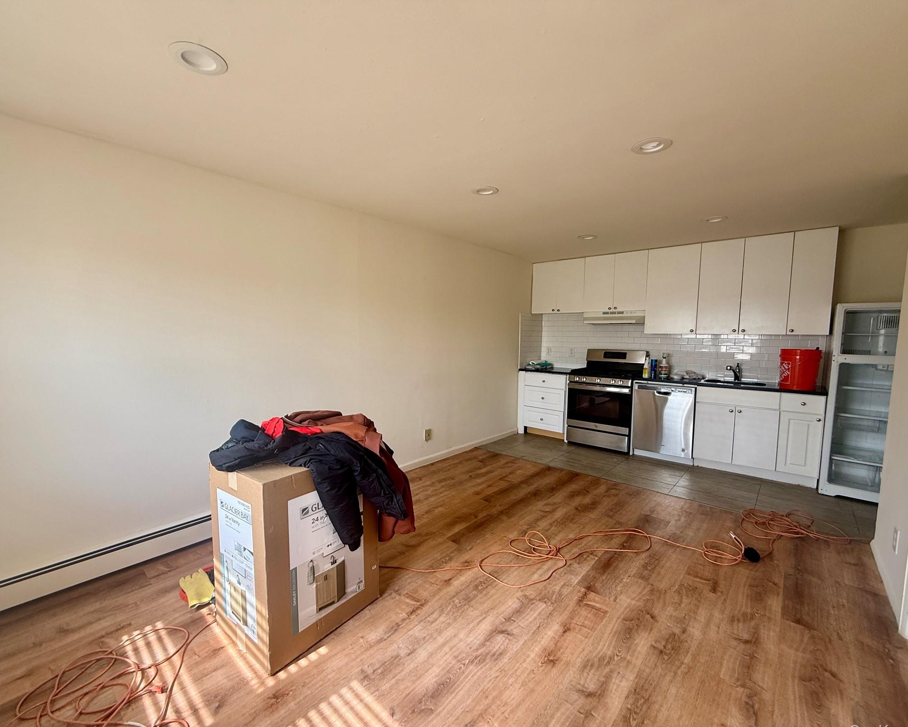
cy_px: 369
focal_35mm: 15
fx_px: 403
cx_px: 450
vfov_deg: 84.0
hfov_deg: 96.8
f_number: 2.2
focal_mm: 2.22
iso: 64
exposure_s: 1/99
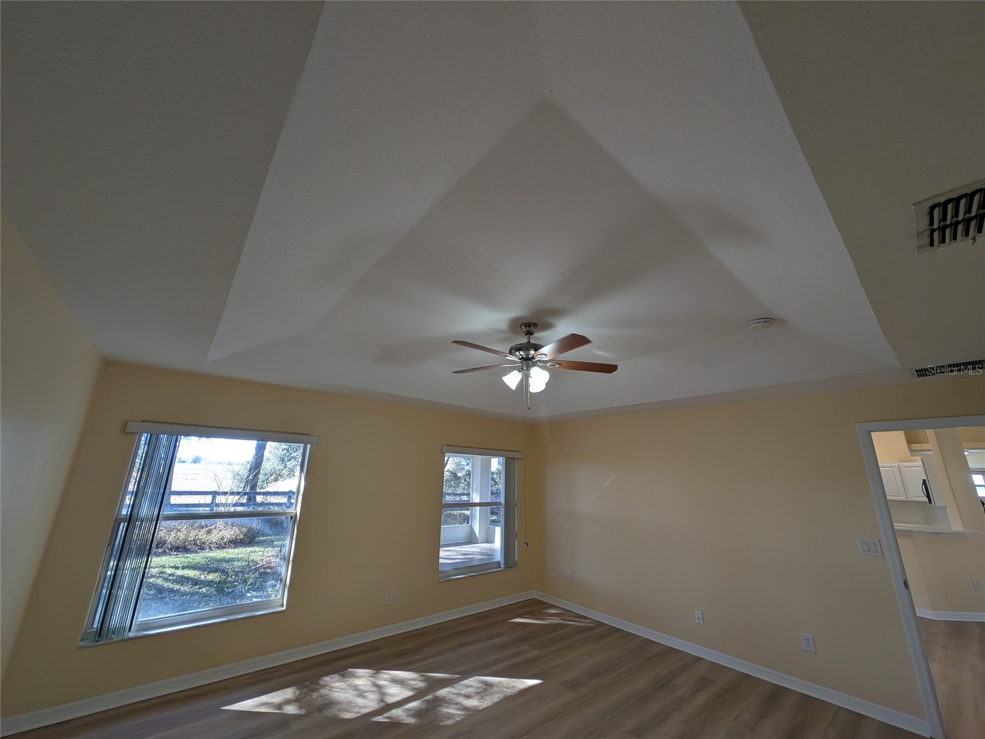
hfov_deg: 110.5
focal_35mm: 12
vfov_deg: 94.5
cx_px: 492
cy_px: 370
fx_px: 341
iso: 135
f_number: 1.95
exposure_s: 1/213
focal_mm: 2.23
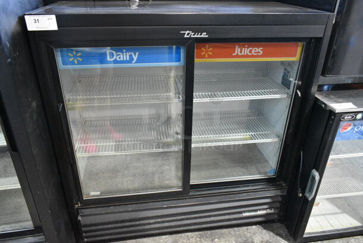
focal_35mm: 27
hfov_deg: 67.3
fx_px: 273
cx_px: 182
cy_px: 122
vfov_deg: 48.0
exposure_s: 1/160
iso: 6400
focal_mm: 18
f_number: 6.3
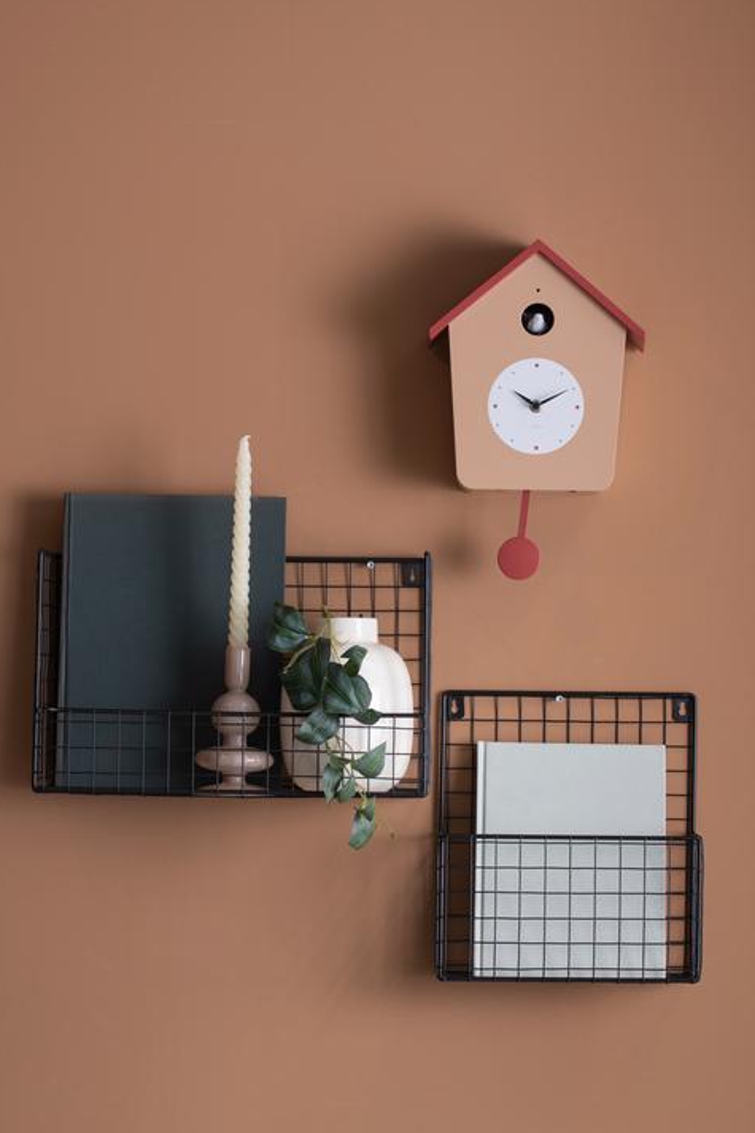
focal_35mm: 96
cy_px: 563
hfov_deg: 14.2
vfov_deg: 21.2
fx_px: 3021
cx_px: 375
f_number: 10
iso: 125
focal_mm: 95
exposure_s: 1/125
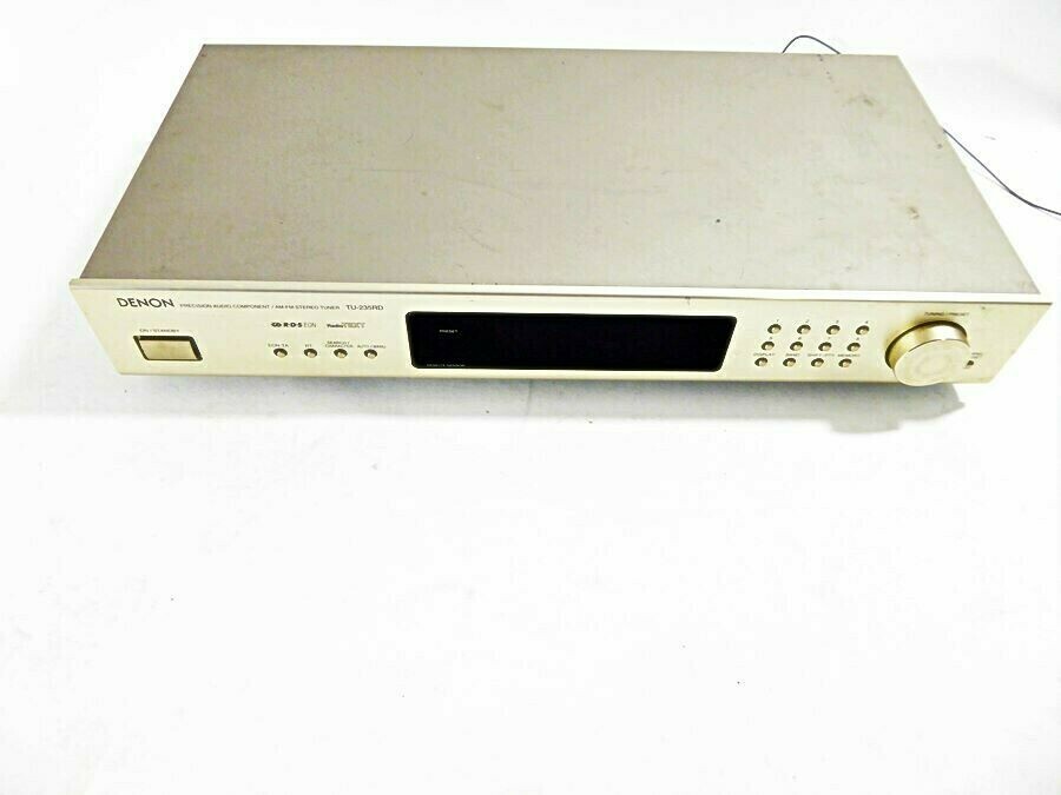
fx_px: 736
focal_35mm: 24
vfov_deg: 56.8
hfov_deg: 71.6
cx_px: 530
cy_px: 398
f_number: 3.3
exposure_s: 1/50
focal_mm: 4.3
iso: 400
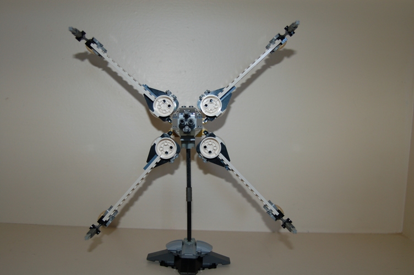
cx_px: 207
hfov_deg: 46.4
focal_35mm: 42
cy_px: 138
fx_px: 483
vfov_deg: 31.8
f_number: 3.5
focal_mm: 28
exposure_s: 1/60
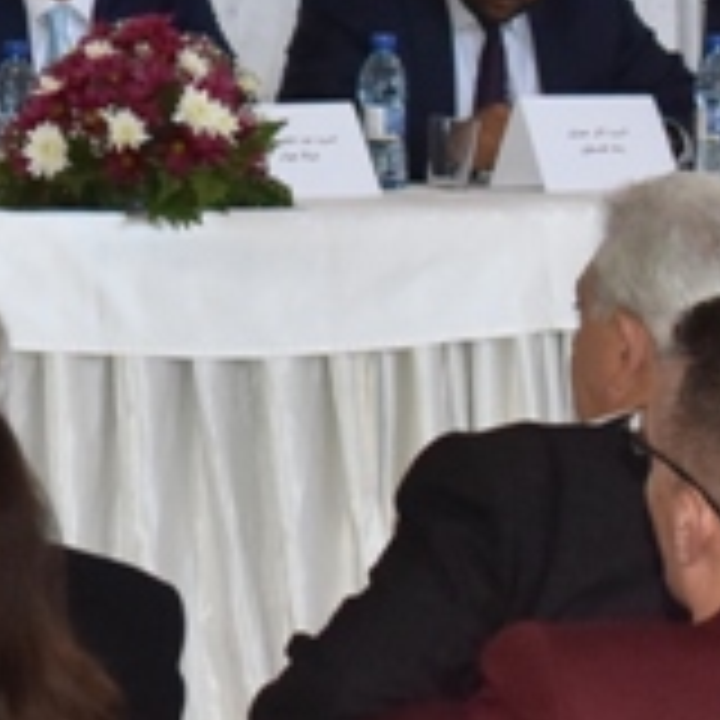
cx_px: -796
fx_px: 6401
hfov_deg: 6.2
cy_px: -110
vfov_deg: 6.4
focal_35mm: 272
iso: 2500
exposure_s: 1/250
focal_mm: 50
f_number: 7.1
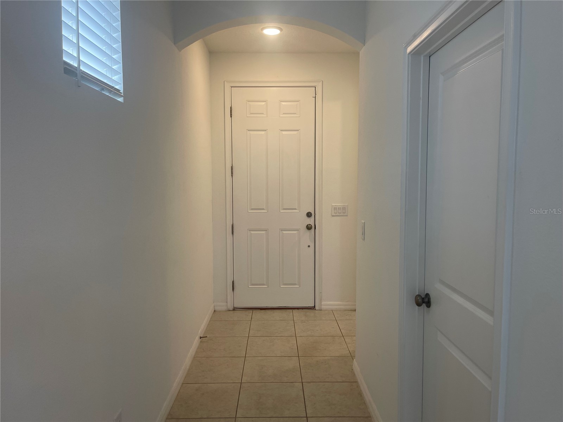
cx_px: 282
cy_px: 211
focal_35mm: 25
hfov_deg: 69.4
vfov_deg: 54.9
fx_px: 407
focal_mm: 5.1
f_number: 1.6
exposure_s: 1/120
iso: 100
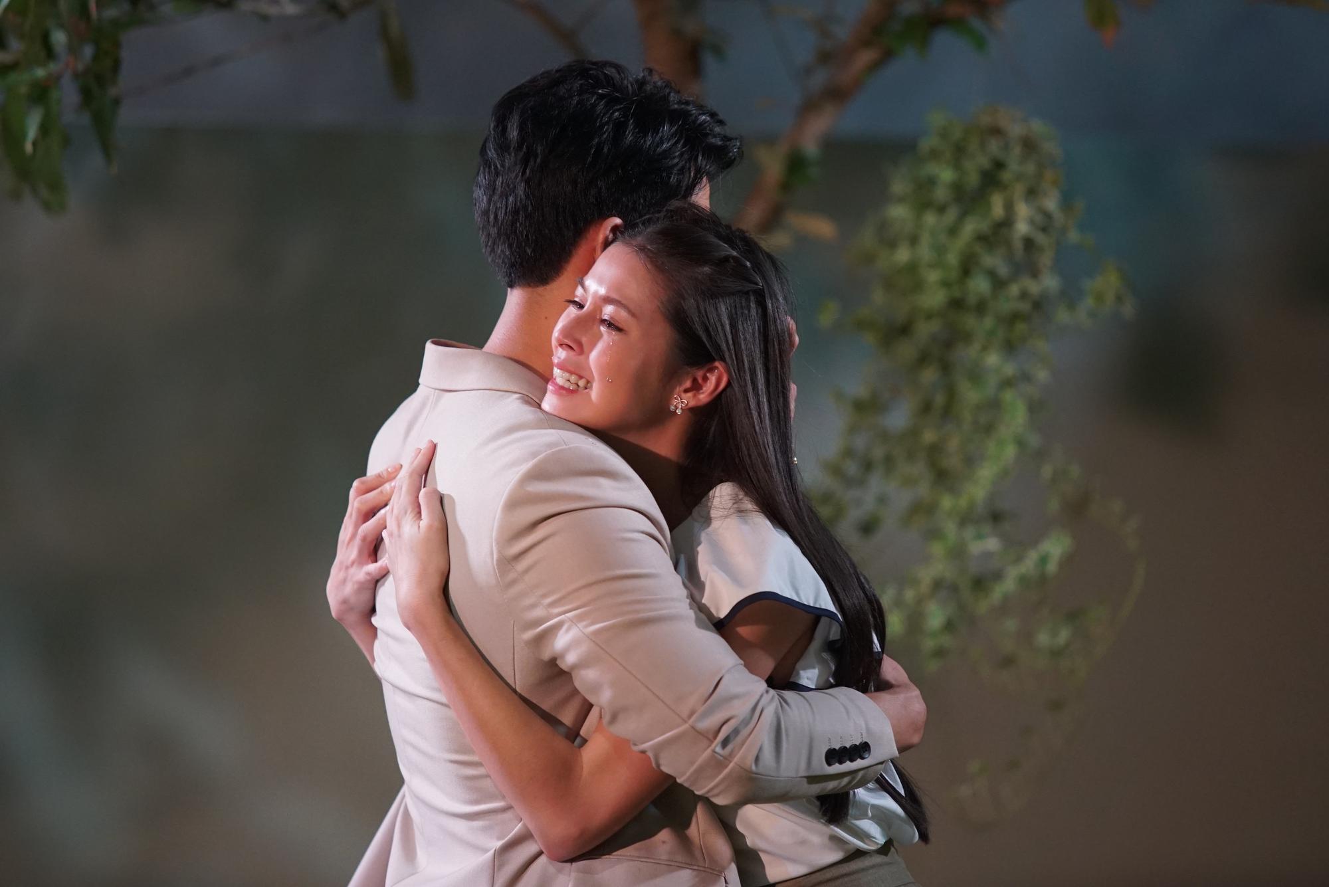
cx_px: 664
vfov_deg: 6.9
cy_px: 444
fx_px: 7386
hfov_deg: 10.3
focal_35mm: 200
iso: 5000
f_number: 3.2
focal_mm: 200
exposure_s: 1/50
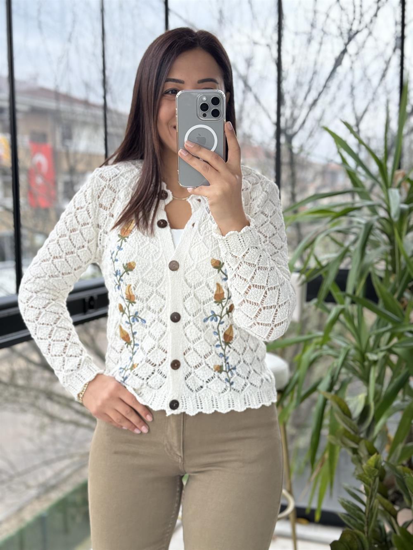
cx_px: 206
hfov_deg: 30.3
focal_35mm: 48
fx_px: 763
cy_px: 275
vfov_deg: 39.7
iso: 100
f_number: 1.78
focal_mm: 6.86
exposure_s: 1/152
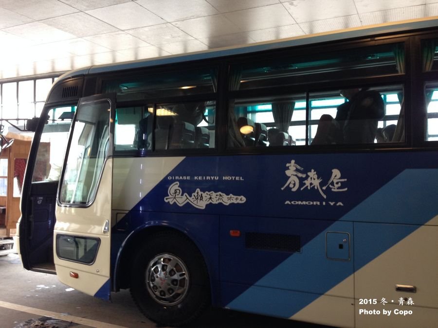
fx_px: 418
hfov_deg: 55.4
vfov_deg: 42.9
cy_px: 164
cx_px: 219
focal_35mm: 33
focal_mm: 4.12
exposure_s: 1/20
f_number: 2.4
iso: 80
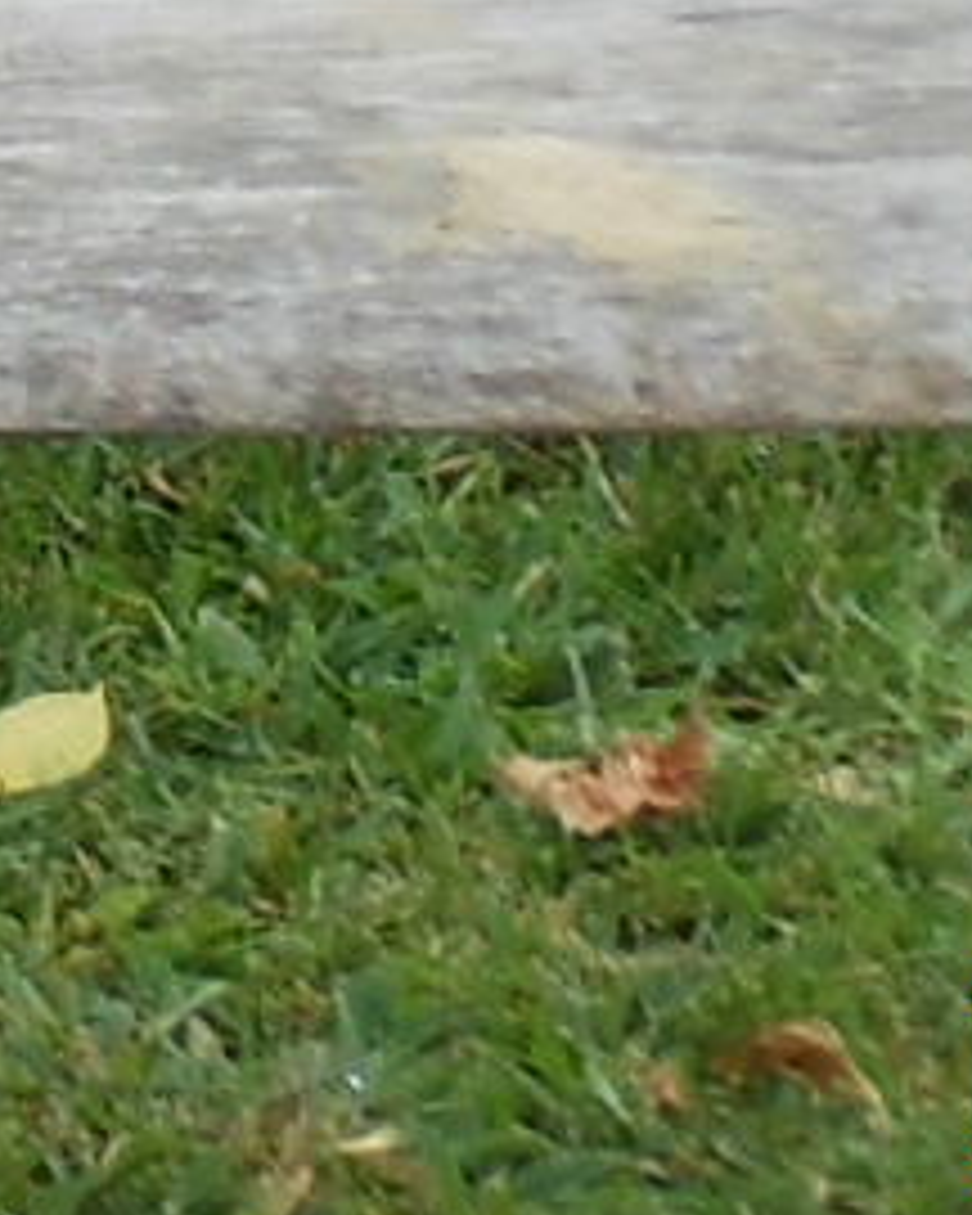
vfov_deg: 5.8
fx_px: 11111
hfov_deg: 4.8
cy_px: -2416
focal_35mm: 309
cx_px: -2061
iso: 80
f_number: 4
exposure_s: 1/125
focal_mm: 5.9
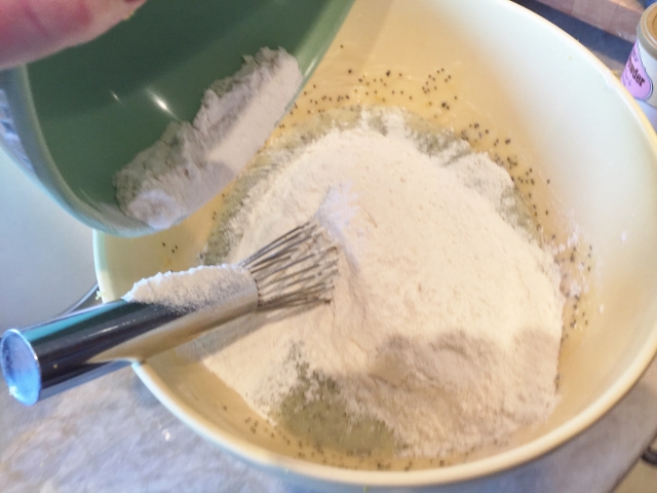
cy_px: 246
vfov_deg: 48.2
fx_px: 550
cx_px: 328
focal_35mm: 29
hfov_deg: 61.7
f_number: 2.2
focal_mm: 4.15
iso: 32
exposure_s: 1/15
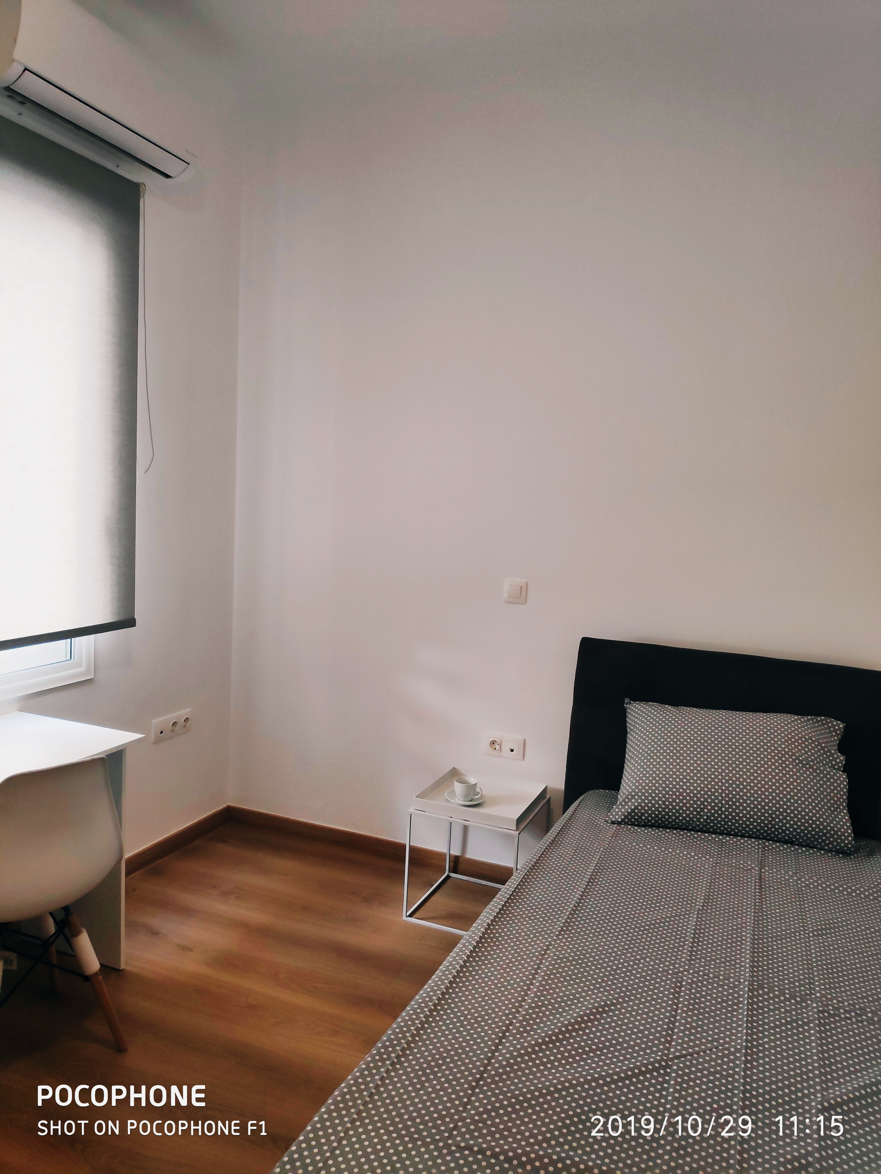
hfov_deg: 66.0
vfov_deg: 81.7
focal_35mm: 20
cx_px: 440
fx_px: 679
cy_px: 587
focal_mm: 3.94
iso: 304
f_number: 1.9
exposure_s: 1/100
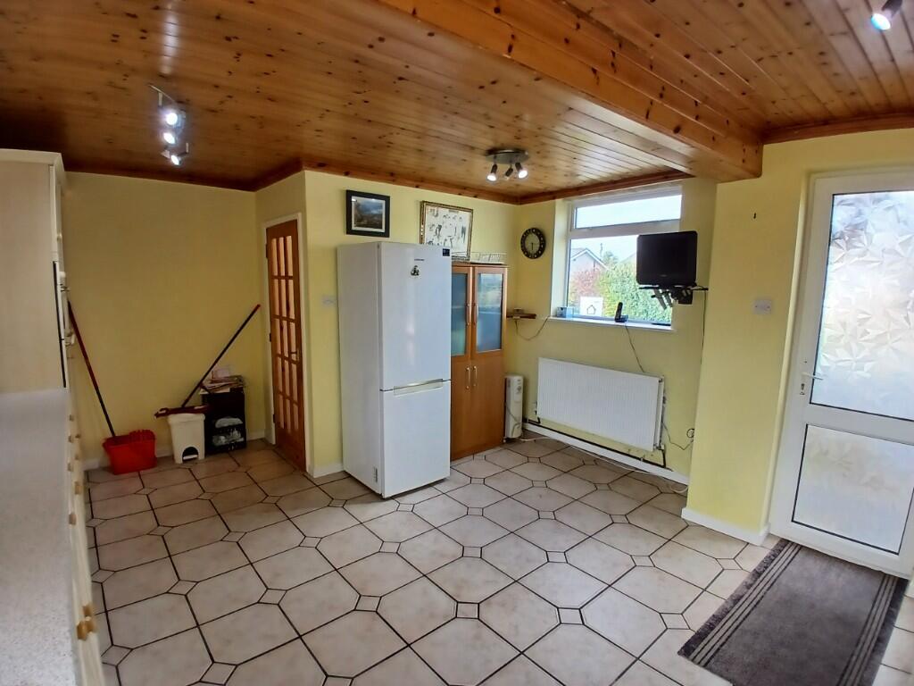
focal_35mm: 17
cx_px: 457
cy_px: 343
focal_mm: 1.4
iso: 50
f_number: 2.2
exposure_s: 1/50
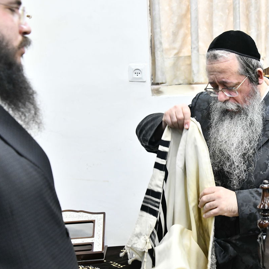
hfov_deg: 27.0
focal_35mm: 62
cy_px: 138
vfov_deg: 27.7
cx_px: 230
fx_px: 545
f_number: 5.6
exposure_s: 1/200
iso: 3200
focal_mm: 42
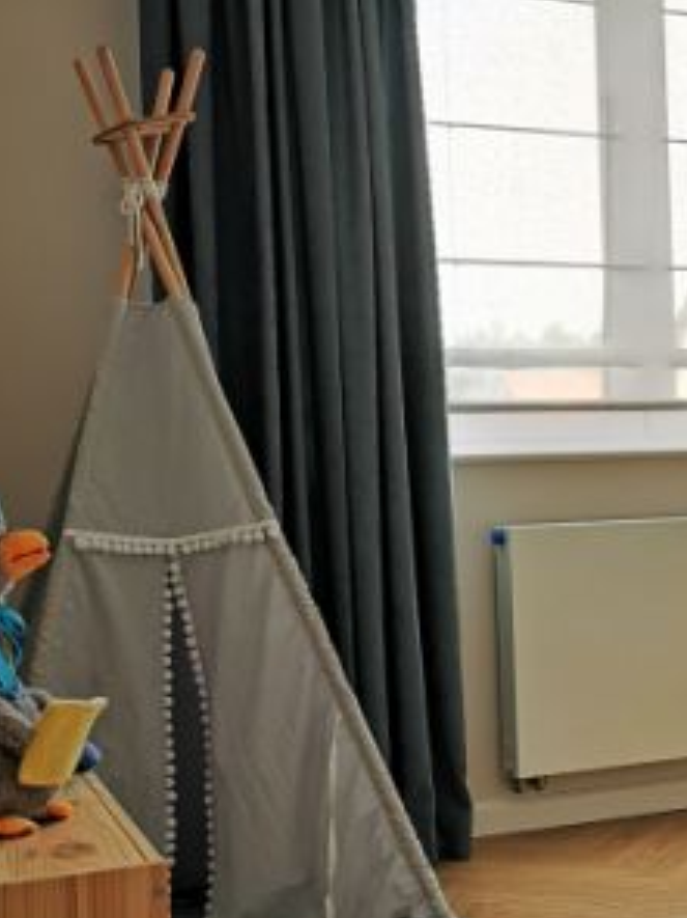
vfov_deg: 31.6
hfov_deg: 23.0
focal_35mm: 61
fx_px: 1615
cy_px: 562
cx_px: 699
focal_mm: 5.56
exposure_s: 5
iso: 80
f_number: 1.6
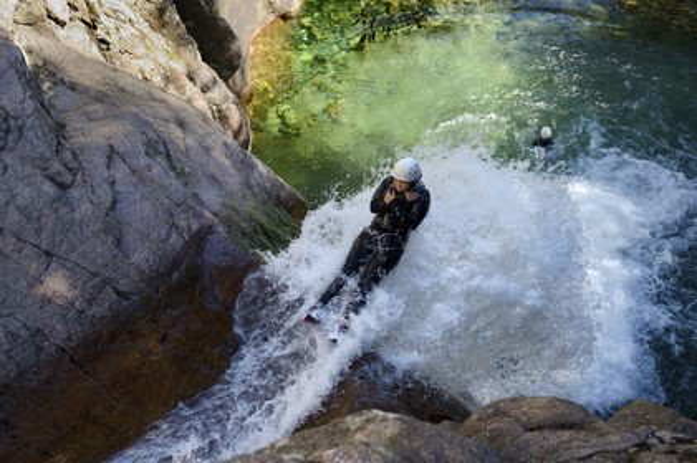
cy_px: 232
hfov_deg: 58.8
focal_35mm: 32
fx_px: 619
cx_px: 348
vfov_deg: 41.1
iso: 800
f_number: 4
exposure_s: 1/800
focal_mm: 32
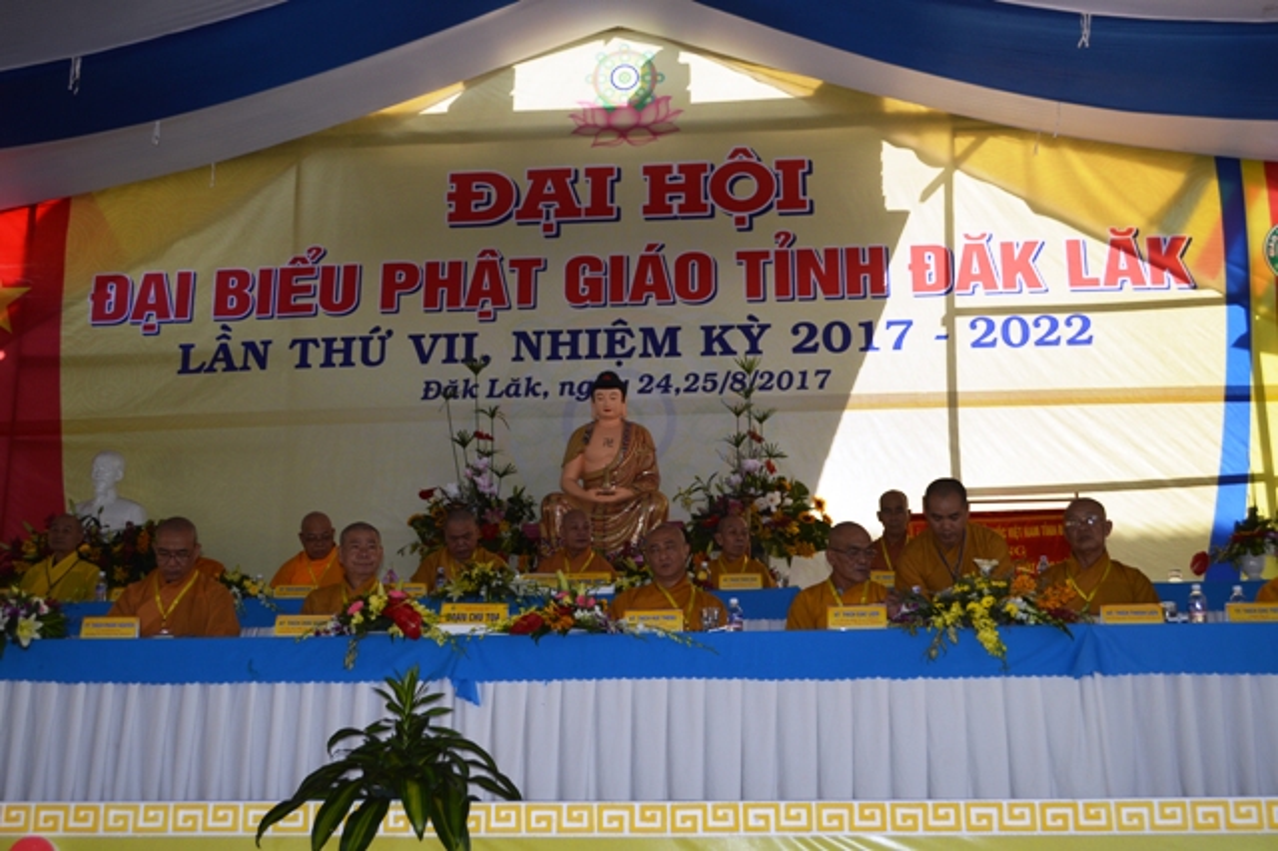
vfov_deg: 28.0
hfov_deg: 41.1
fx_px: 1703
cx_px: 639
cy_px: 426
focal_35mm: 48
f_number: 4.8
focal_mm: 32
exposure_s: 1/125
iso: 160
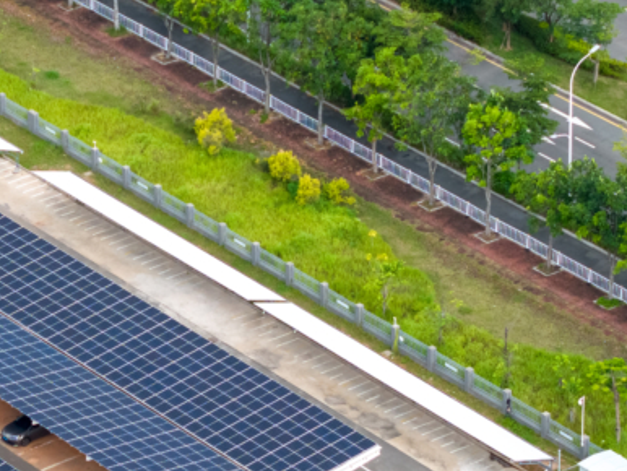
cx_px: 221
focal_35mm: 232
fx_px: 4205
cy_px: 315
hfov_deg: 8.5
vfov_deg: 6.4
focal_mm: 19.35
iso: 100
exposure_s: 1/400
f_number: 2.8
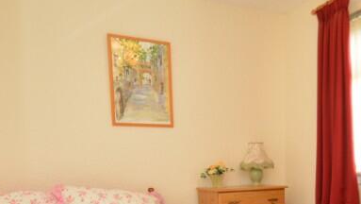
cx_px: 302
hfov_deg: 45.3
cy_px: 186
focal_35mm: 42
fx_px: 402
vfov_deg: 27.3
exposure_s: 1/60
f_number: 4
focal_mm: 10
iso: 450
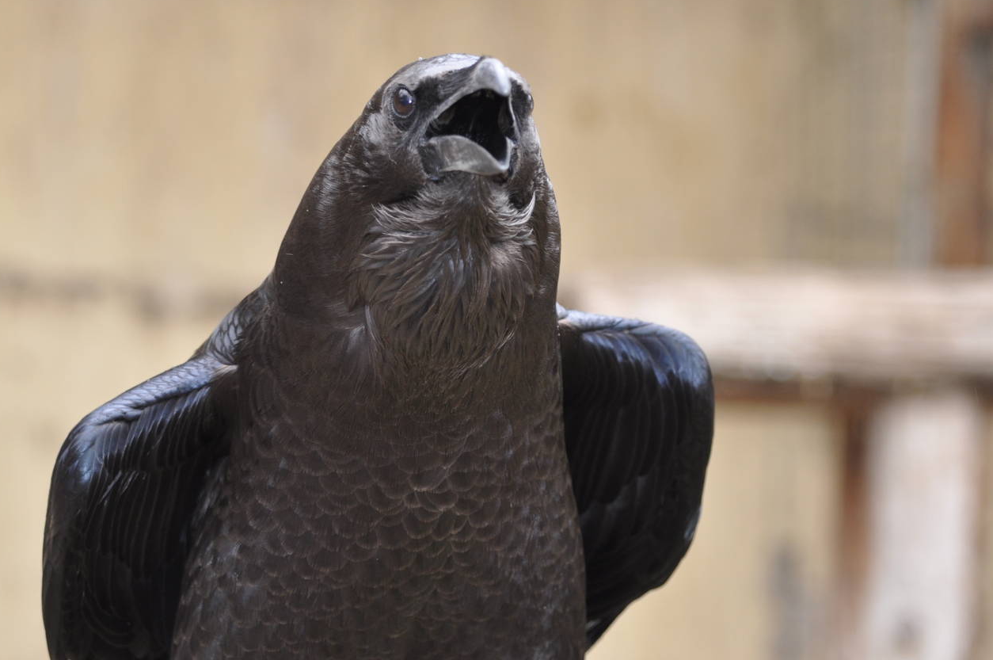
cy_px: 257
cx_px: 534
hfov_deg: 15.3
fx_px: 3692
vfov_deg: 10.2
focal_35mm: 134
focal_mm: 70
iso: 400
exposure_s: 1/125
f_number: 4.5
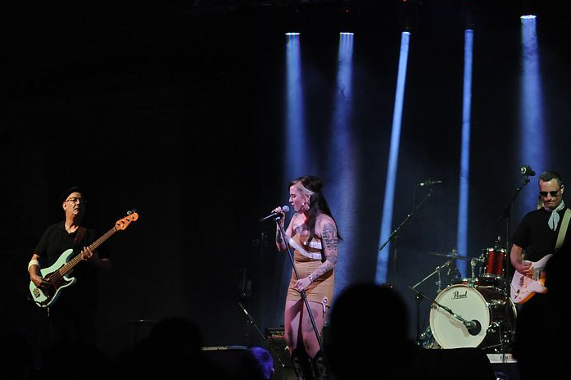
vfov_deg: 10.7
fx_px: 2029
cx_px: 306
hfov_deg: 16.0
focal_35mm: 128
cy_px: 225
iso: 1600
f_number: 2.8
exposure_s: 1/200
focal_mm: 70
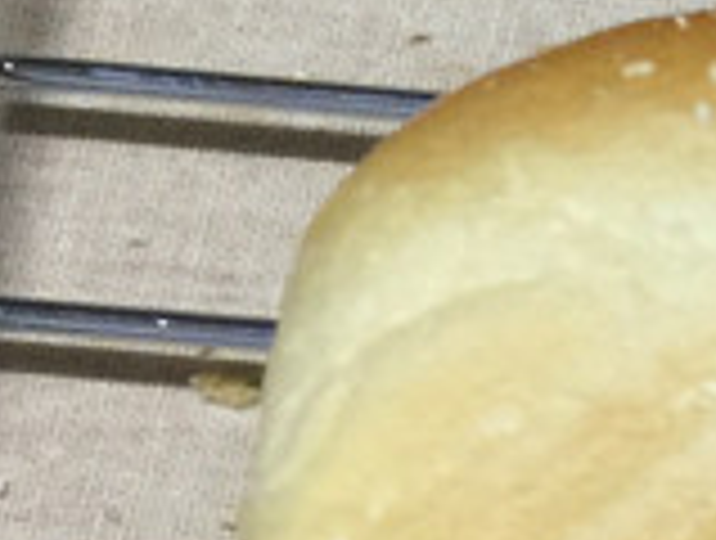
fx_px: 3773
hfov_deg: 9.6
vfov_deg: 8.0
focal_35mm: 182
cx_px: 1707
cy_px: 774
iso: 80
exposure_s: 1/17
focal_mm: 4.15
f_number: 2.2
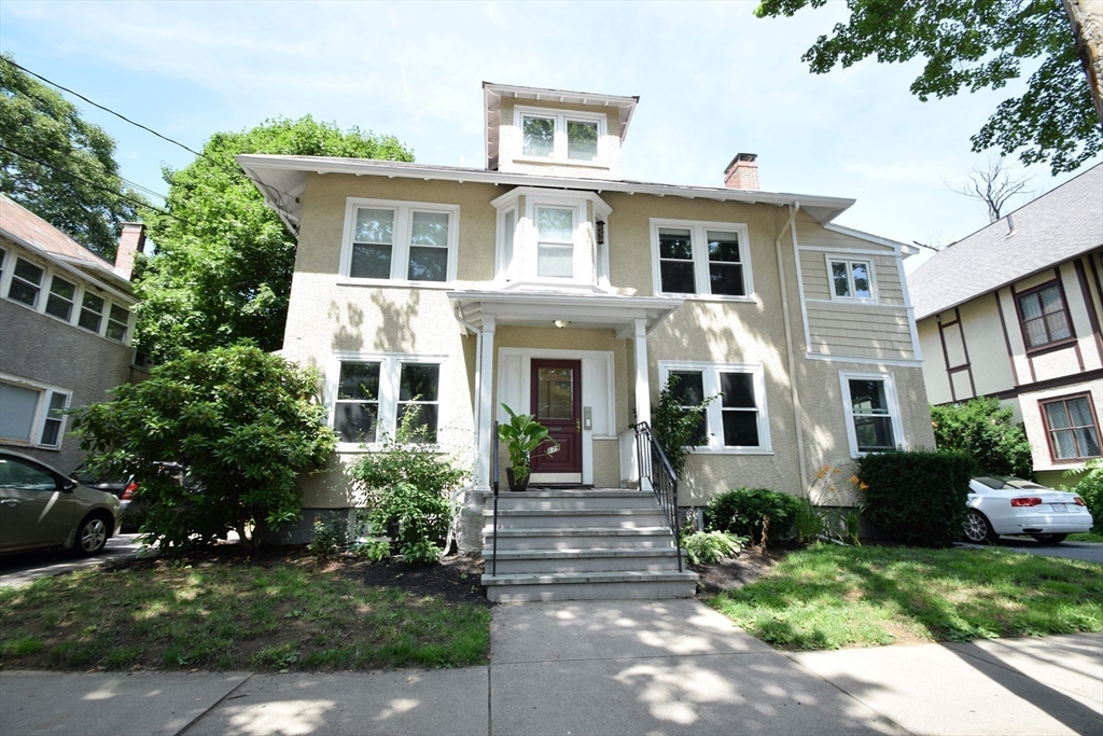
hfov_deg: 100.4
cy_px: 368
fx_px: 460
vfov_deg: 77.3
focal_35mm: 15
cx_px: 552
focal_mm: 10
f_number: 8
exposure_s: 1/250
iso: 400
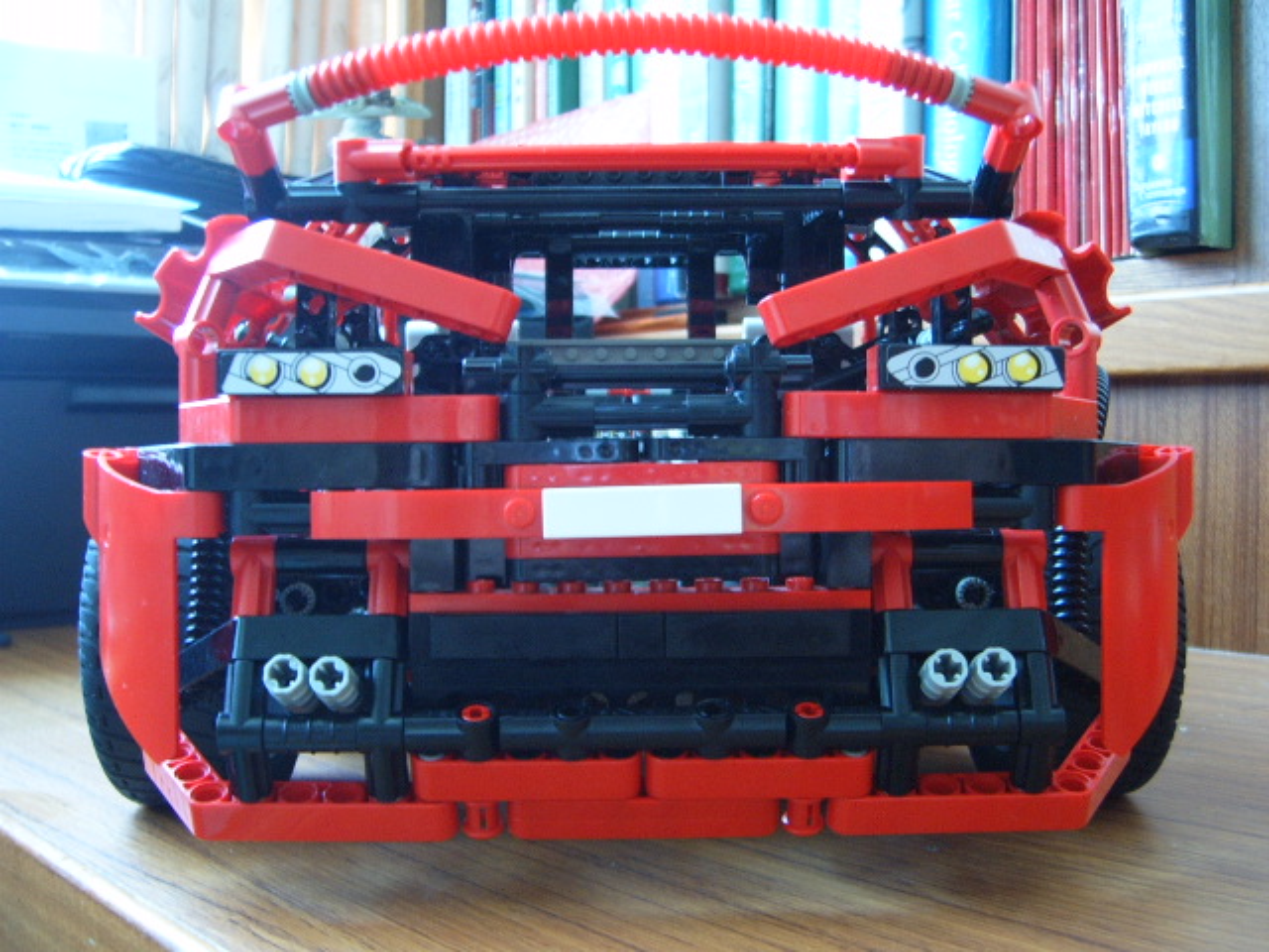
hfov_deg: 50.1
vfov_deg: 38.7
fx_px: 1356
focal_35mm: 37
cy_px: 476
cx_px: 634
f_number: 2.9
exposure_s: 1/4
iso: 141
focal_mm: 6.2
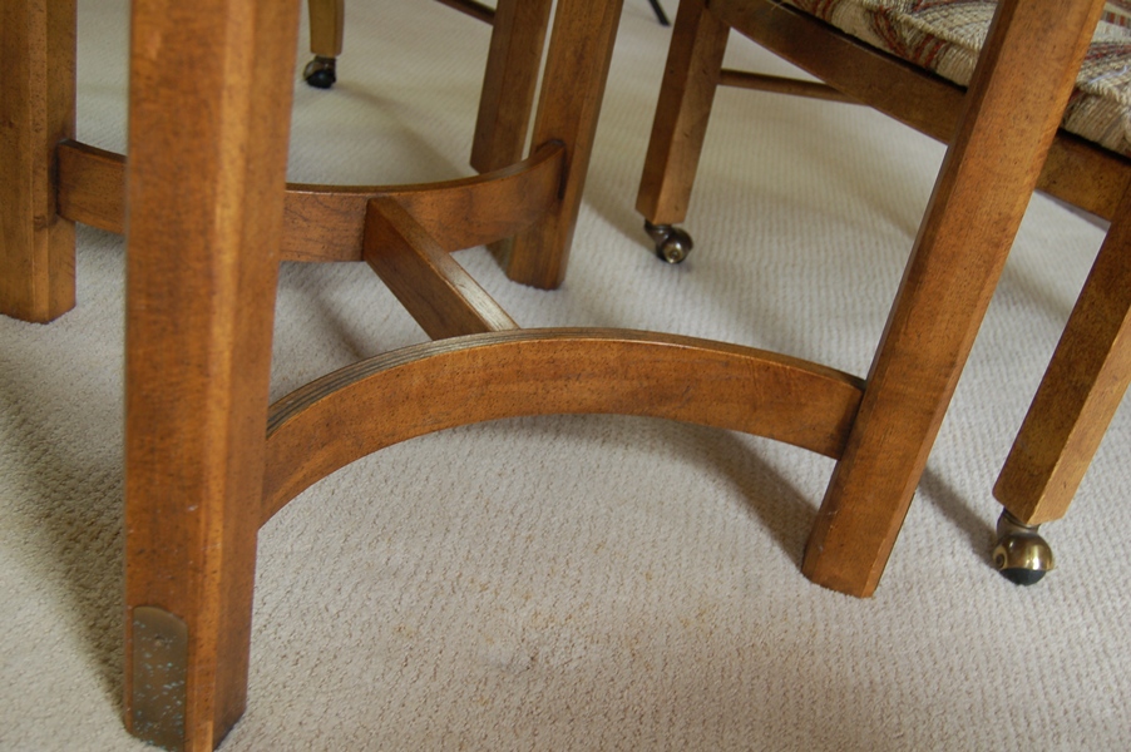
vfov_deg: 34.2
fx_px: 1224
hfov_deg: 49.6
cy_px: 376
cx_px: 566
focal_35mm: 39
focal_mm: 26
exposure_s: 1/30
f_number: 4
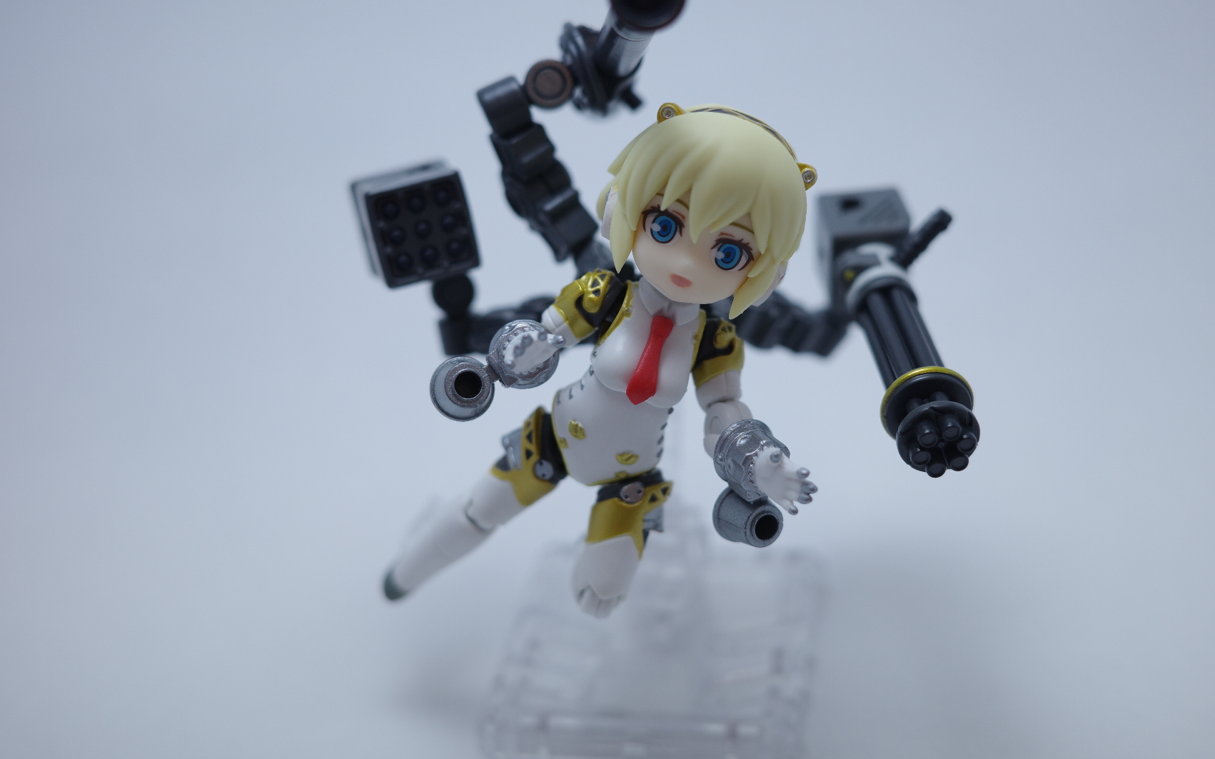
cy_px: 341
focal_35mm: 46
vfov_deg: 28.0
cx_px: 647
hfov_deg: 43.5
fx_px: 1523
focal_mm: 26
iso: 100
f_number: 2.8
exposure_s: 1/125
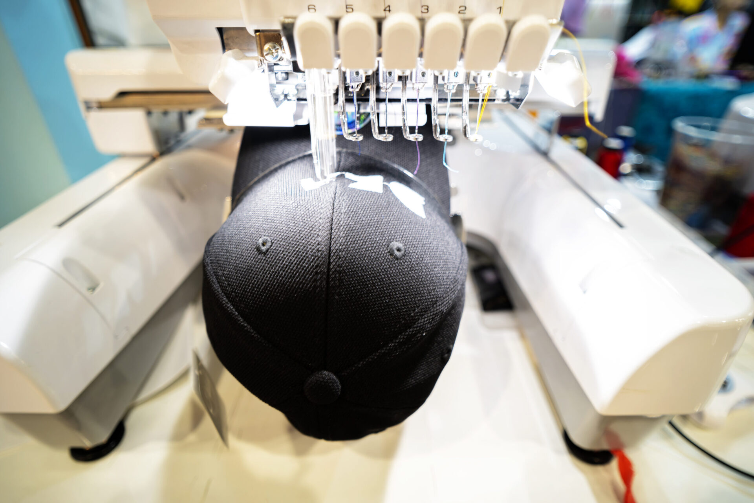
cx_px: 377
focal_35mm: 18
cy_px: 252
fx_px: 377
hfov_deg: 90.0
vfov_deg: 67.4
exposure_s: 1/13
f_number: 2.8
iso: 100
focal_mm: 18
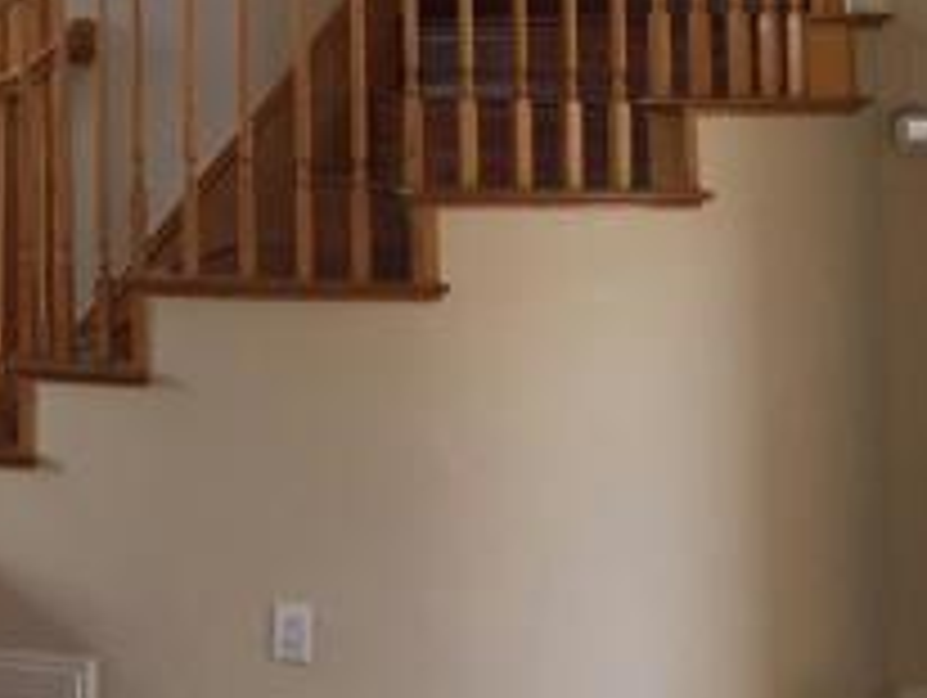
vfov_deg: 16.0
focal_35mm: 90
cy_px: -59
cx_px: -198
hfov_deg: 20.3
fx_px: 2413
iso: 40
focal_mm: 4.15
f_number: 2.2
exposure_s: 1/60
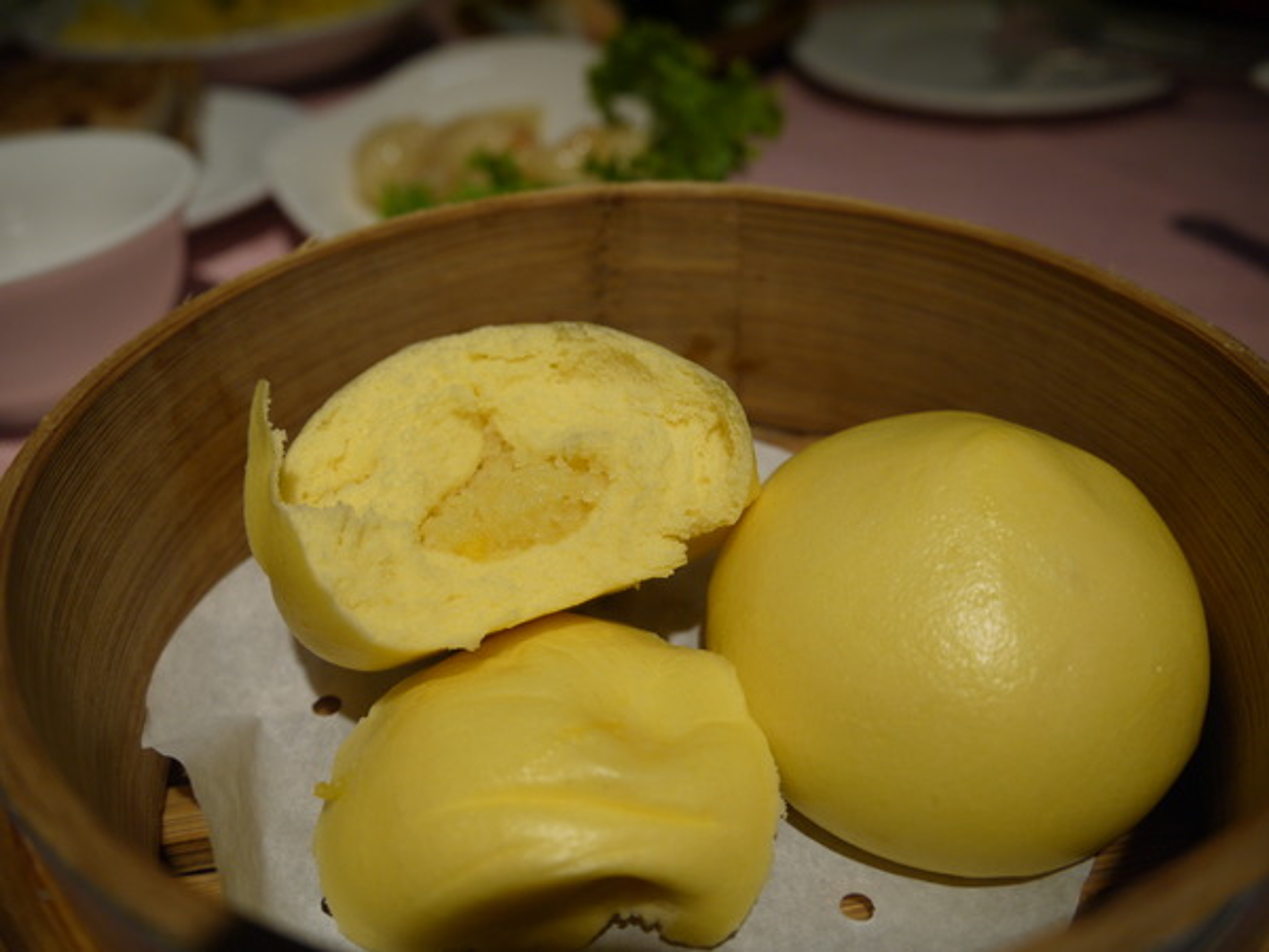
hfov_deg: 63.4
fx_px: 1026
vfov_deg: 49.7
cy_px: 476
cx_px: 634
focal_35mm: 28
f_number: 3.5
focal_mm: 14
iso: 160
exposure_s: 1/80
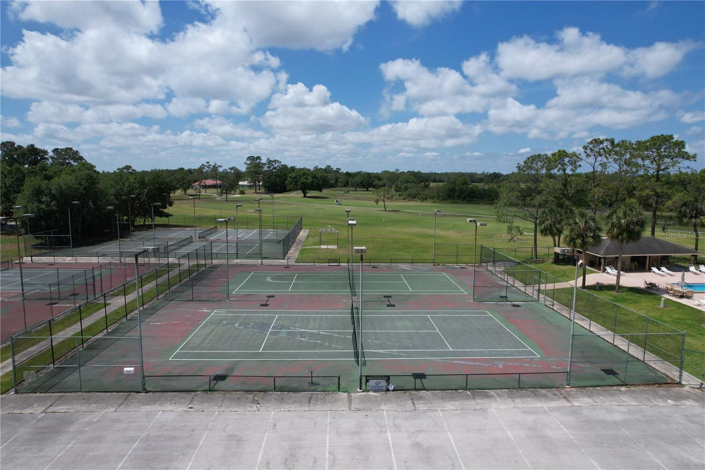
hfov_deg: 78.6
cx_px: 352
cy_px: 235
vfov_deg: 57.2
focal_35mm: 22
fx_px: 431
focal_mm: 8.38
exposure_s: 1/3000
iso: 100
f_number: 2.8
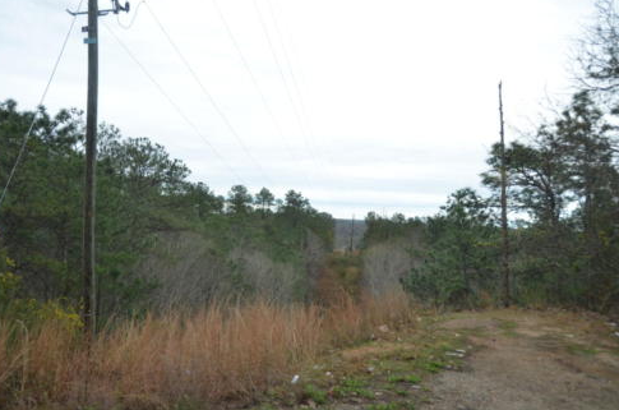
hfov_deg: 55.9
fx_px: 583
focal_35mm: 34
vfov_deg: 38.7
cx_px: 305
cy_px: 204
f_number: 3.8
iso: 320
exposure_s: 1/160
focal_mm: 22
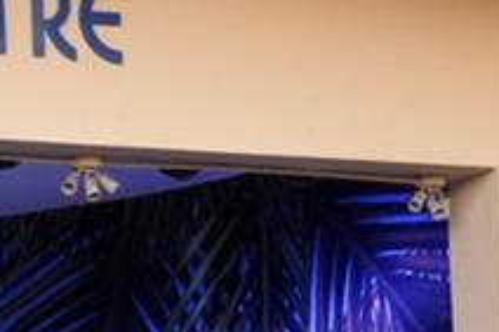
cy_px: 812
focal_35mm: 396
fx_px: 5481
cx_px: -734
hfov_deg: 5.1
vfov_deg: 3.4
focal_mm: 35
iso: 400
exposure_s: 1/60
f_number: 4
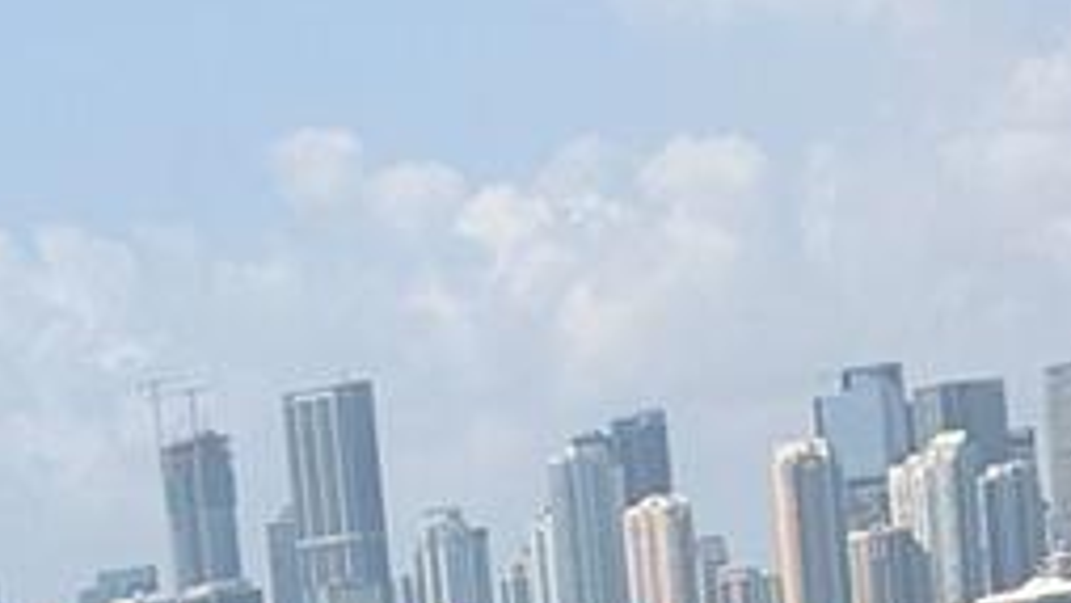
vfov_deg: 4.7
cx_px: -67
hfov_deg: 8.7
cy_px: 1914
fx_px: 7016
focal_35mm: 247
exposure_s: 1/7874
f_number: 1.78
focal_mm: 6.76
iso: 64
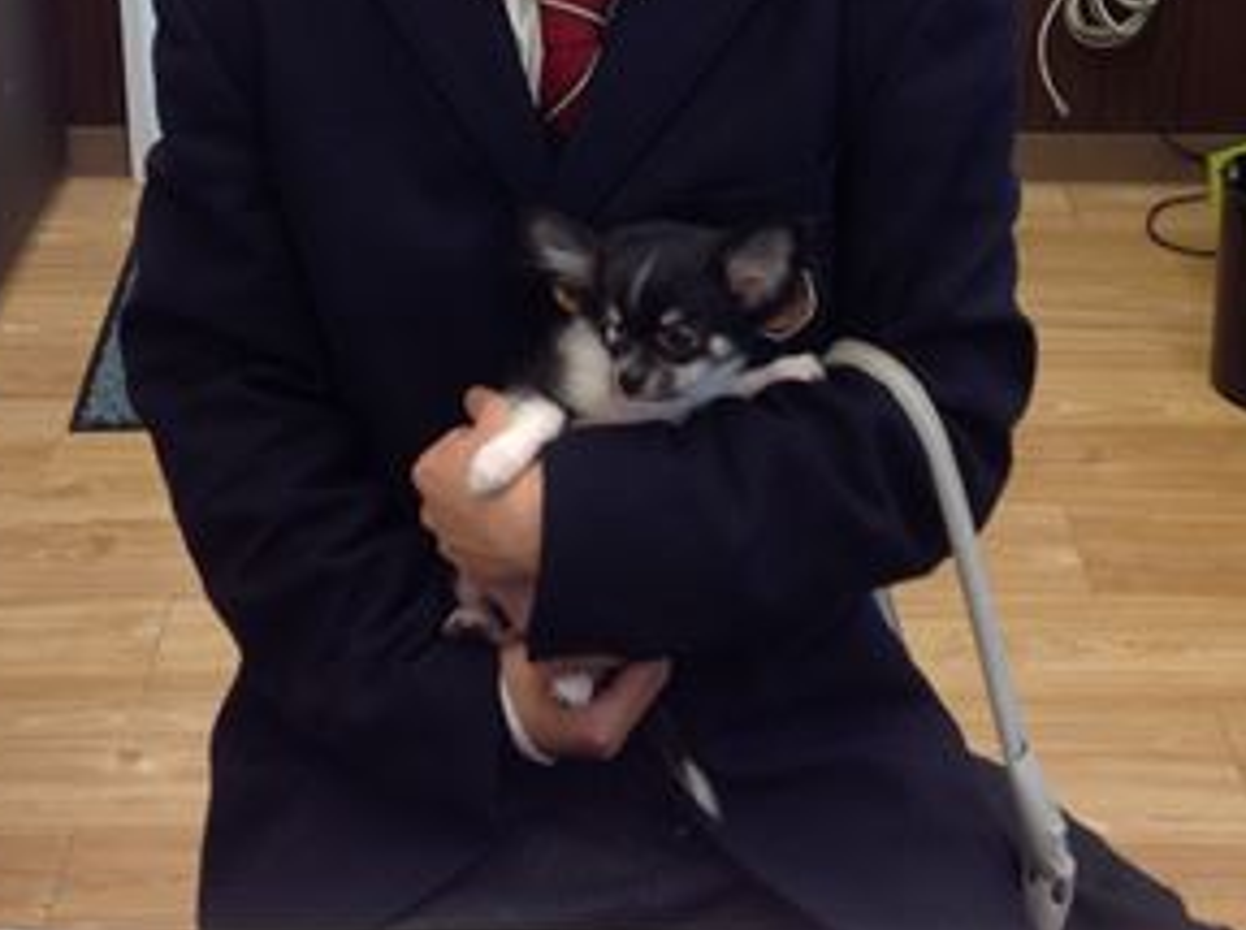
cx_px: 610
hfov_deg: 26.7
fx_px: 2623
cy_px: 108
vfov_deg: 19.8
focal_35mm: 73
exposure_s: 1/40
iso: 64
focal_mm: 4.28
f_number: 2.4
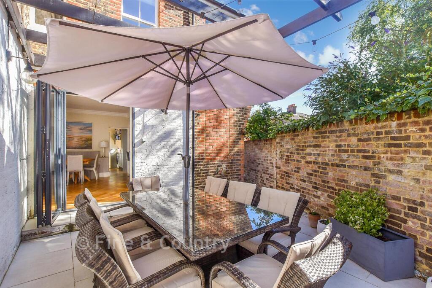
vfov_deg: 77.3
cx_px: 216
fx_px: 180
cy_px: 144
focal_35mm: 15
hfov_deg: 100.4
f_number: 8
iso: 250
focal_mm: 10
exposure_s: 1/200
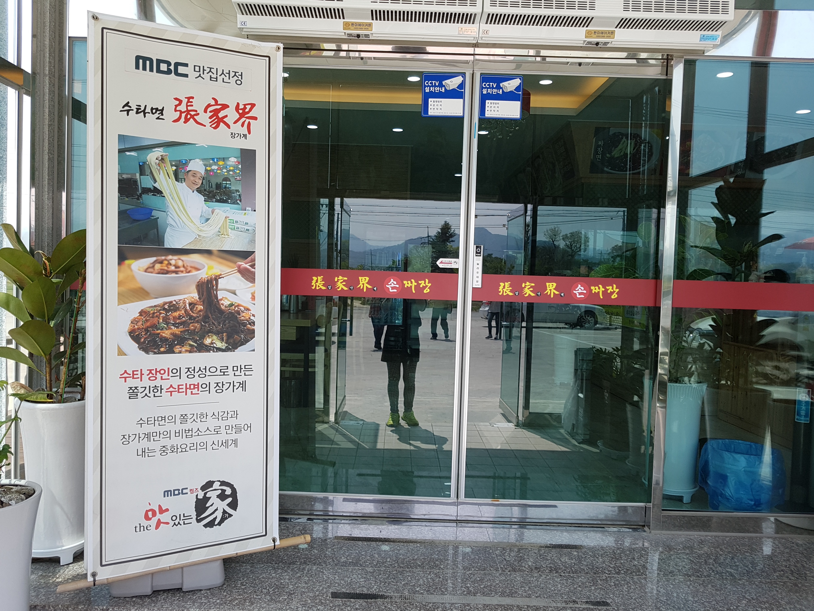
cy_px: 306
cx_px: 407
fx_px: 611
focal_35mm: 26
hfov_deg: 67.3
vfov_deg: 53.1
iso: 50
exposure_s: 1/552
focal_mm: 4.2
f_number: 1.7
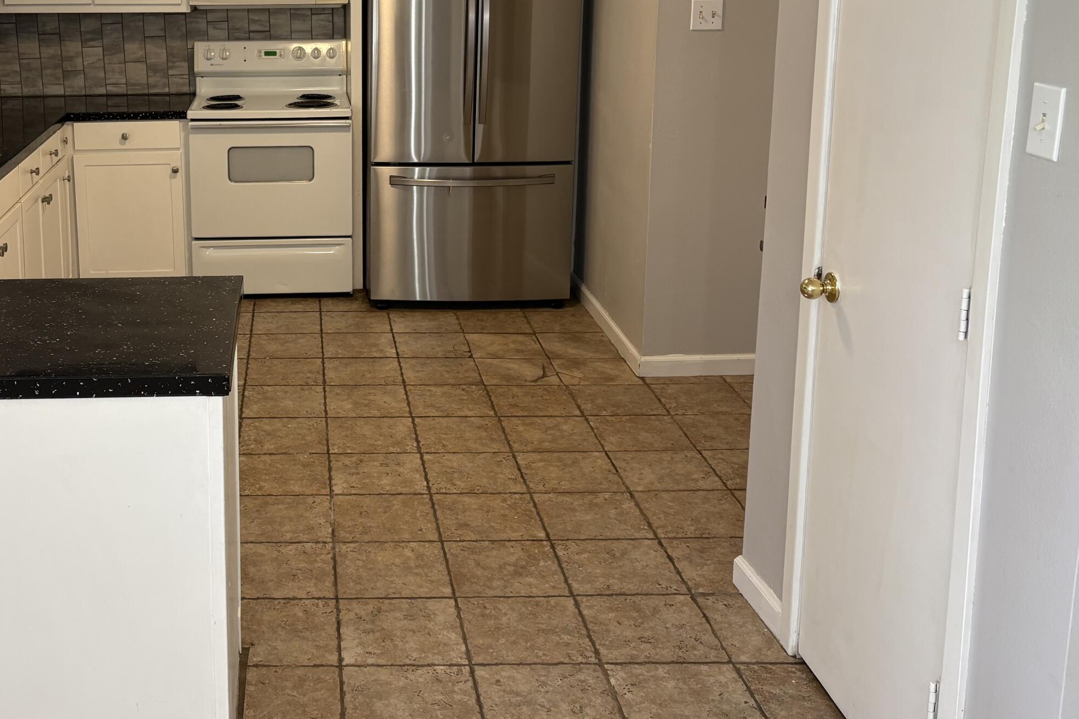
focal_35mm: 41
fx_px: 1229
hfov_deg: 46.1
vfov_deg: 32.0
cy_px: 180
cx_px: 300
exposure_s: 1/60
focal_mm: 5.96
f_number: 1.6
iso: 100
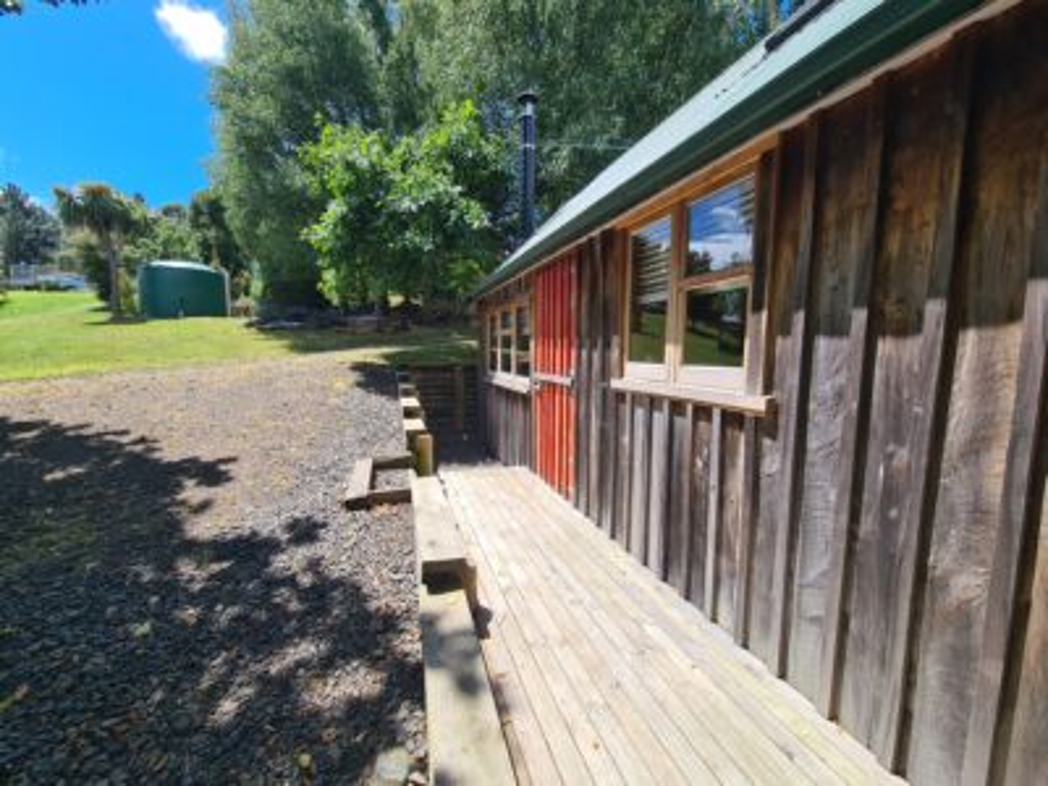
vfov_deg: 89.9
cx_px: 524
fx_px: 394
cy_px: 393
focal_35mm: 13
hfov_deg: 106.2
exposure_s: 1/1002
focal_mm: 2.2
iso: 50
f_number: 2.2
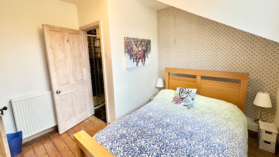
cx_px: 145
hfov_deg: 99.3
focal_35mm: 16
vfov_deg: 66.9
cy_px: 70
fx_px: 118
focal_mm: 2.22
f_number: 2.2
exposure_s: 1/50
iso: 160
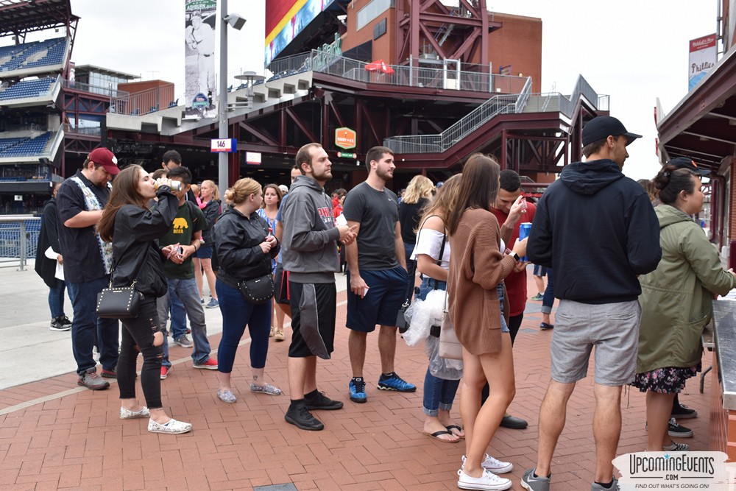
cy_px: 246
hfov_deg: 55.1
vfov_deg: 38.4
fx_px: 705
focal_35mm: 34
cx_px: 368
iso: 360
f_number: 8
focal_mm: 23
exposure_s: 1/250
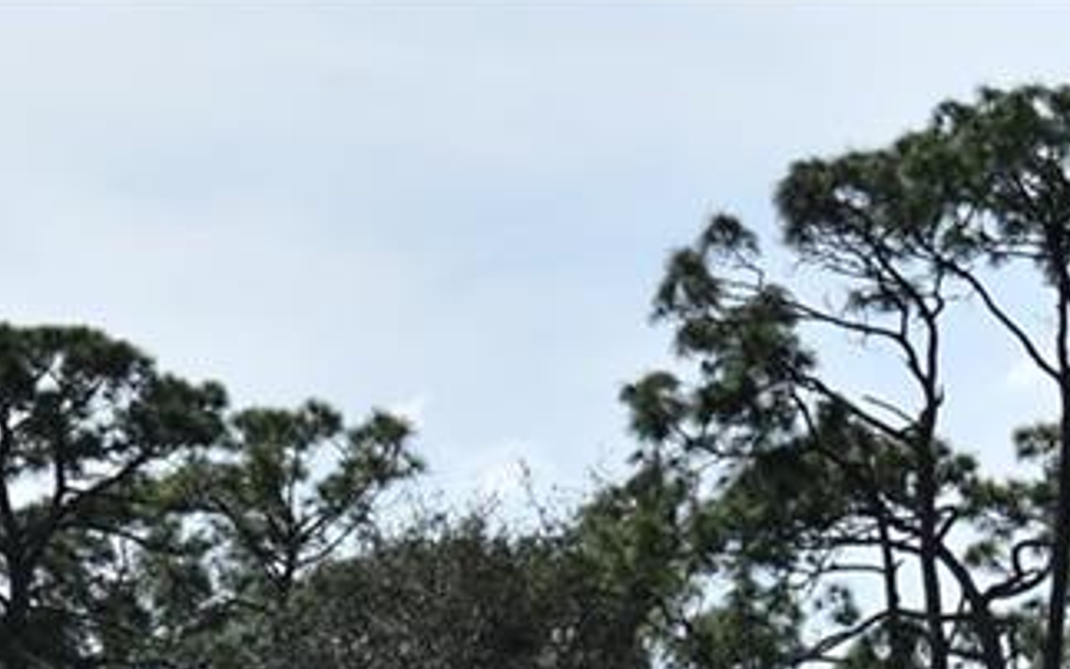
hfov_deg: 7.8
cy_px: 1118
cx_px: -318
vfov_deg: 4.9
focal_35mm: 267
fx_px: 7776
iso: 100
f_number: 9
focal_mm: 55
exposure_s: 1/320
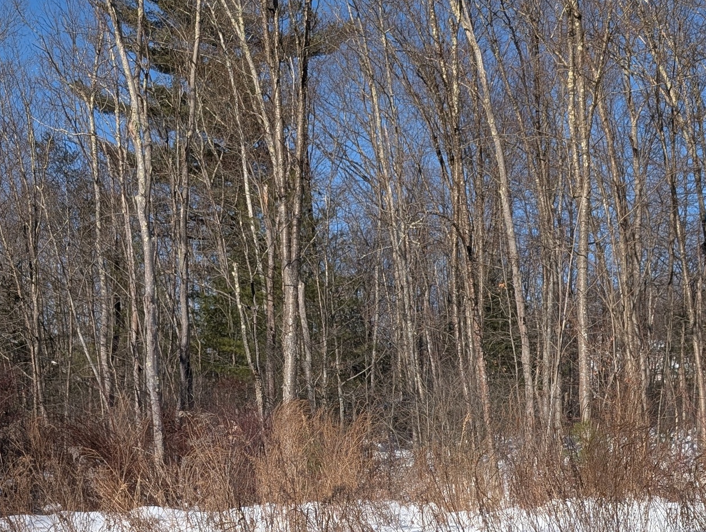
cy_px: 551
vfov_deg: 23.3
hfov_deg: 32.1
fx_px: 1226
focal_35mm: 60
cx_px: 372
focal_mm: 6.9
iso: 21
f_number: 1.68
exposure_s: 1/1603
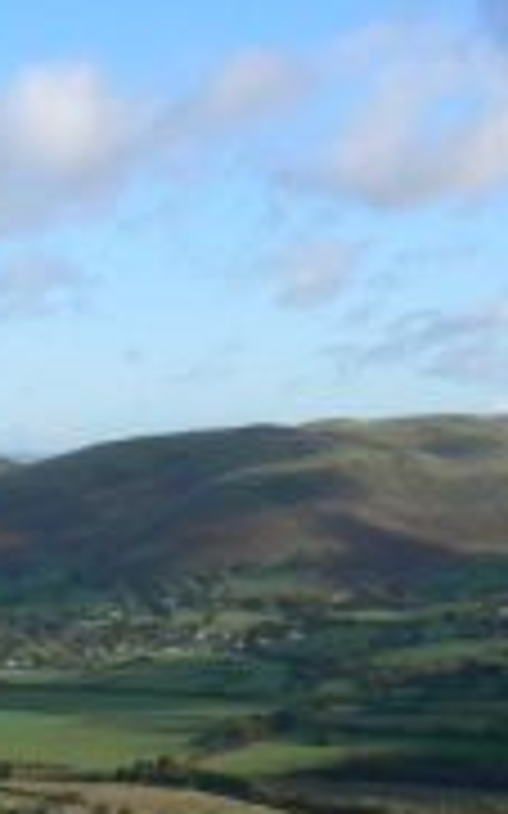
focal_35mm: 91
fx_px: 2017
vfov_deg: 22.4
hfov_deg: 13.9
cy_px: 684
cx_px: -99
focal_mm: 6
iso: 80
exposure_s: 1/500
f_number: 5.6
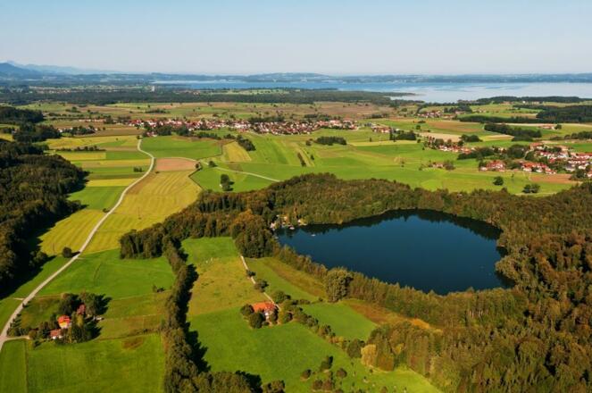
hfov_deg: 57.3
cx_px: 296
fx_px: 542
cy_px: 196
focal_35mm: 33
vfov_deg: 39.9
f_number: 8
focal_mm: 22
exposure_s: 1/640
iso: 200
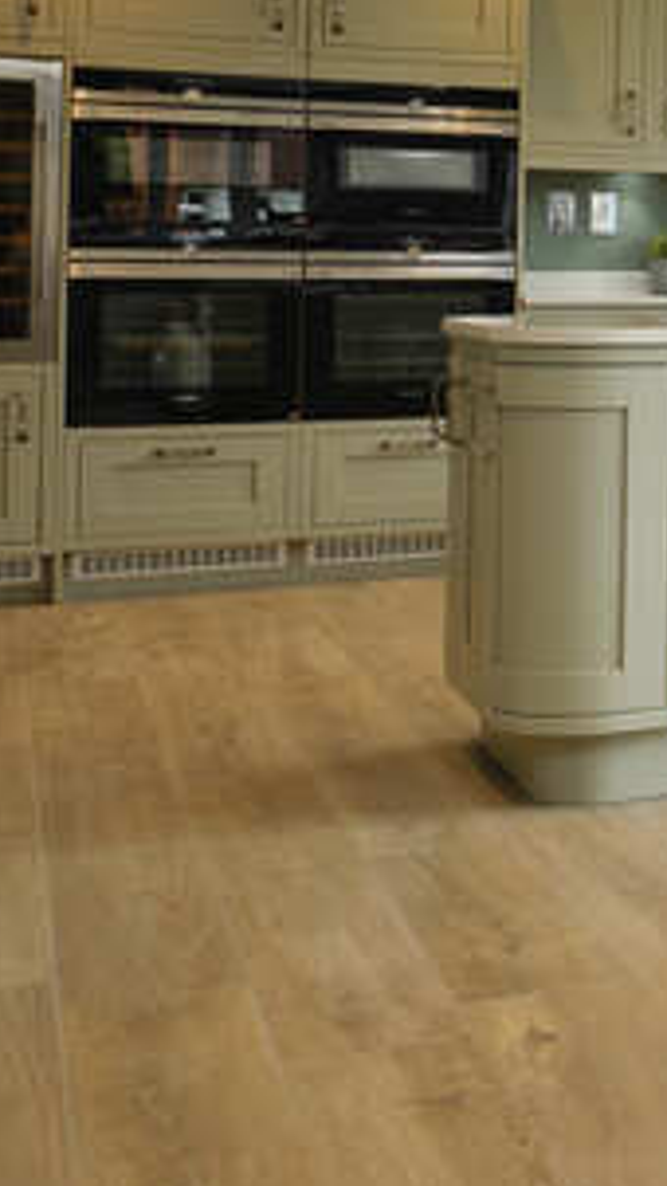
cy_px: 200
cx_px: 1585
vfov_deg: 31.3
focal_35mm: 65
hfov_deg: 13.6
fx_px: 2043
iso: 200
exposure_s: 1/10
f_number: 9
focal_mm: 23
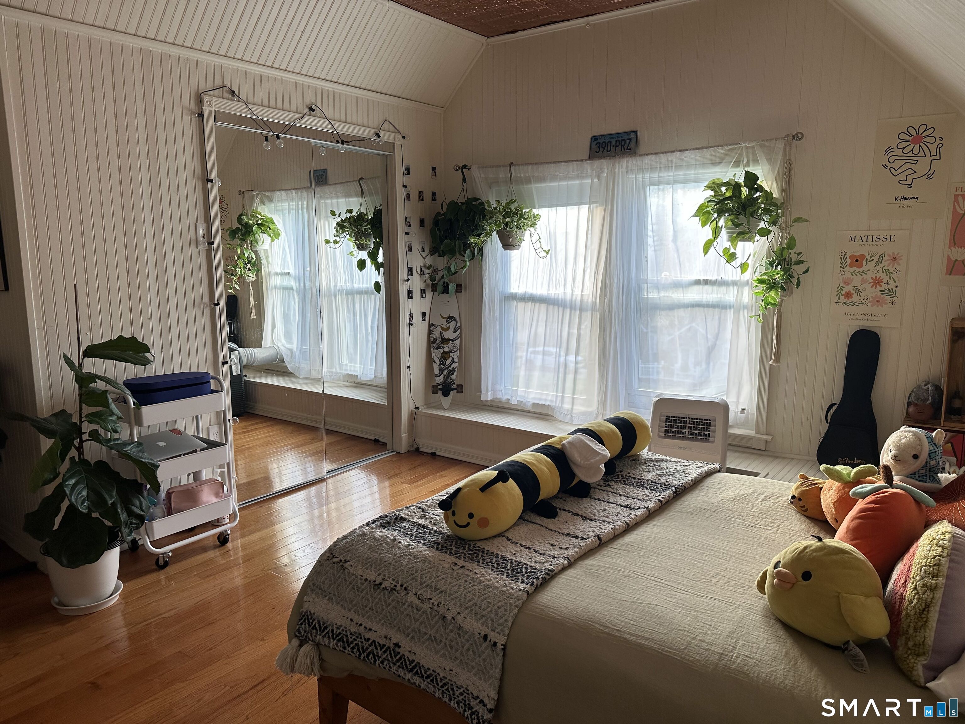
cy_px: 362
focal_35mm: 24
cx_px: 482
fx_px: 669
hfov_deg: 71.6
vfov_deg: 56.8
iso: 100
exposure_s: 1/121
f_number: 1.78
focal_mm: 6.86
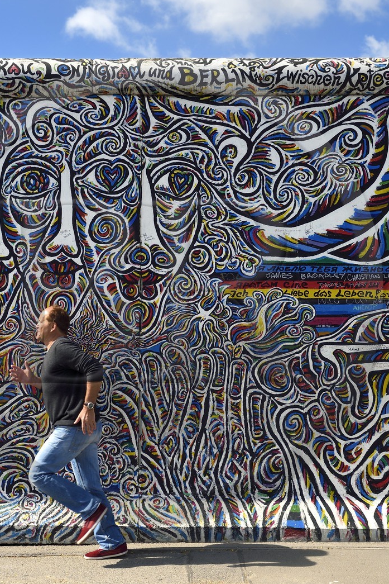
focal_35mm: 52
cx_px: 153
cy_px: 292
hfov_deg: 25.9
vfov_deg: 38.2
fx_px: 842
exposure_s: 1/500
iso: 200
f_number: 6.3
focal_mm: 34
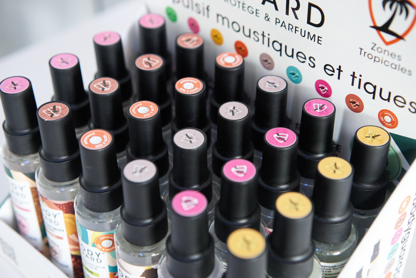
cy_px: 139
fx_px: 636
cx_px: 208
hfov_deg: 36.2
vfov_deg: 24.7
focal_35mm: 55
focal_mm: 55
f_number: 3.5
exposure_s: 1/160
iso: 8000
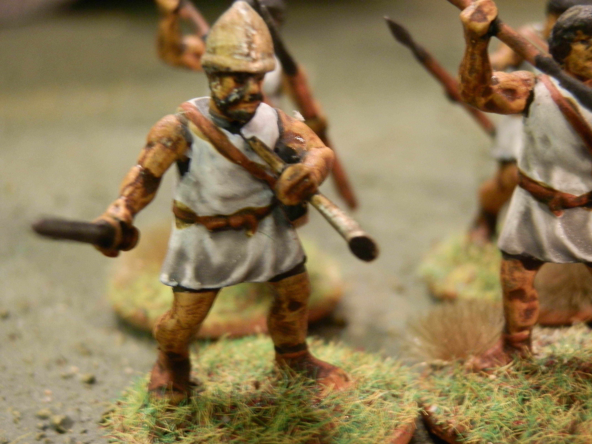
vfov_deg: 24.0
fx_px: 1043
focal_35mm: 61
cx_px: 296
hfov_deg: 31.7
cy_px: 222
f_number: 3.7
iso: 250
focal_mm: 10.99
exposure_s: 1/8
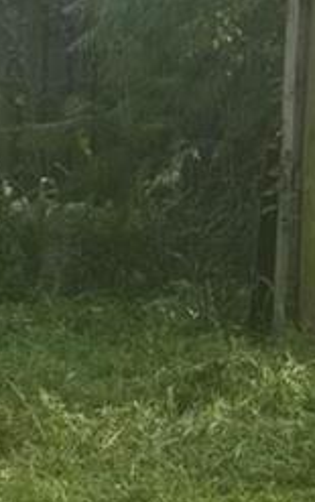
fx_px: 2164
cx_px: 130
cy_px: 547
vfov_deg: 13.0
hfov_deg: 8.3
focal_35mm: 158
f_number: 1.78
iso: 80
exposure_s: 1/1901
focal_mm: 6.76
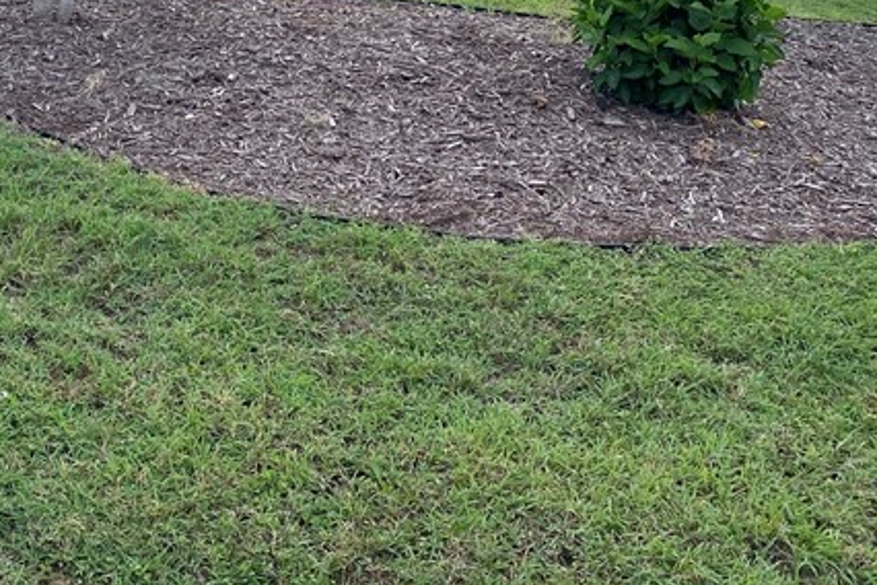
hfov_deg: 29.1
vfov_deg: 20.0
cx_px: 8
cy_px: -49
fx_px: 1583
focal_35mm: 65
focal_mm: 4.25
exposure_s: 1/2571
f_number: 1.8
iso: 32
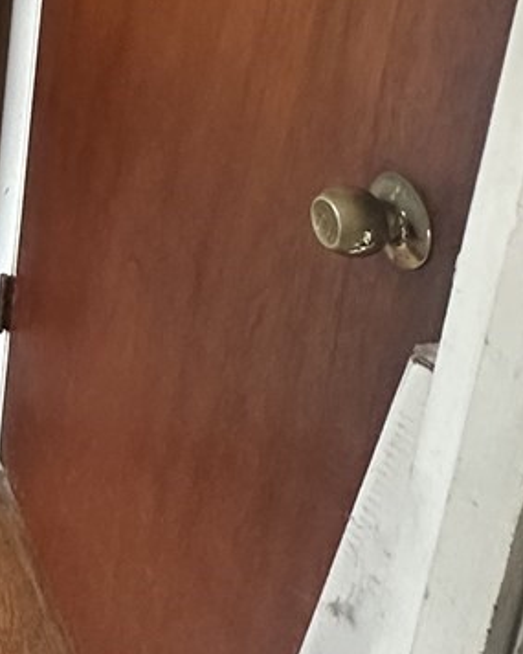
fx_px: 1141
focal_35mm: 59
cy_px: -138
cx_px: -336
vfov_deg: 27.8
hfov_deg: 20.6
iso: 320
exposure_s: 1/120
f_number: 2.2
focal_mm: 2.22
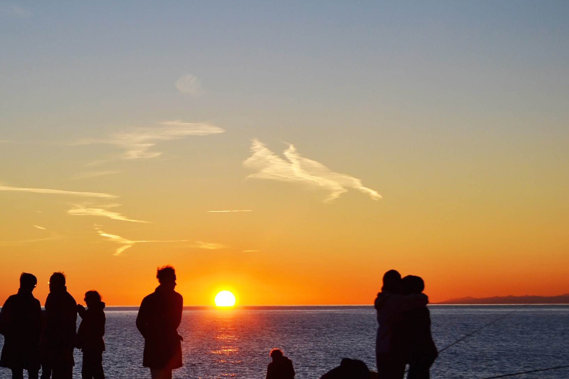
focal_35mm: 121
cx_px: 173
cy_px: 267
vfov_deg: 11.3
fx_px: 1908
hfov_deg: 16.9
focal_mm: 55
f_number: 5.6
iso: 100
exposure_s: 1/640
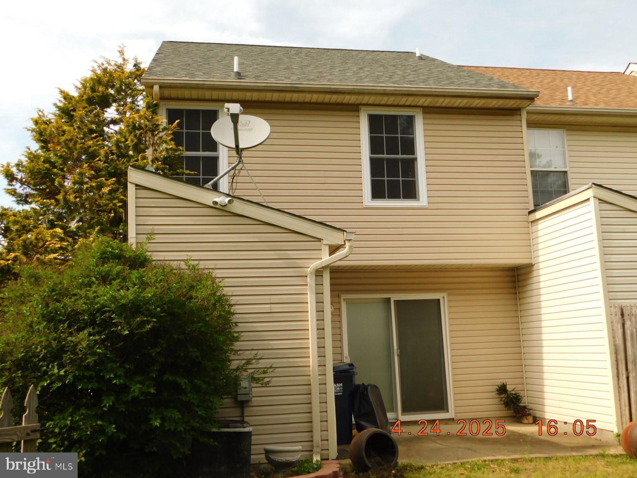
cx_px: 318
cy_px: 239
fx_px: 662
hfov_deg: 51.4
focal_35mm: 36
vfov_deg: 39.7
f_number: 3.5
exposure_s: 1/640
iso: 125
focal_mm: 6.3
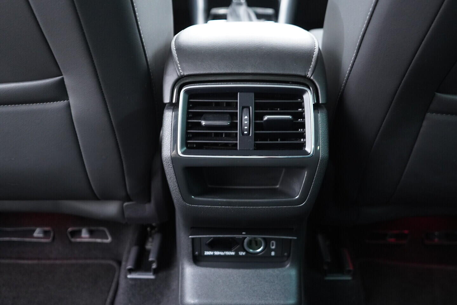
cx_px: 228
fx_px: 457
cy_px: 152
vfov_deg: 36.9
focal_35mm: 36
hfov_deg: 53.1
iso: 1600
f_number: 2.8
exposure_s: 1/40
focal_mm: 24
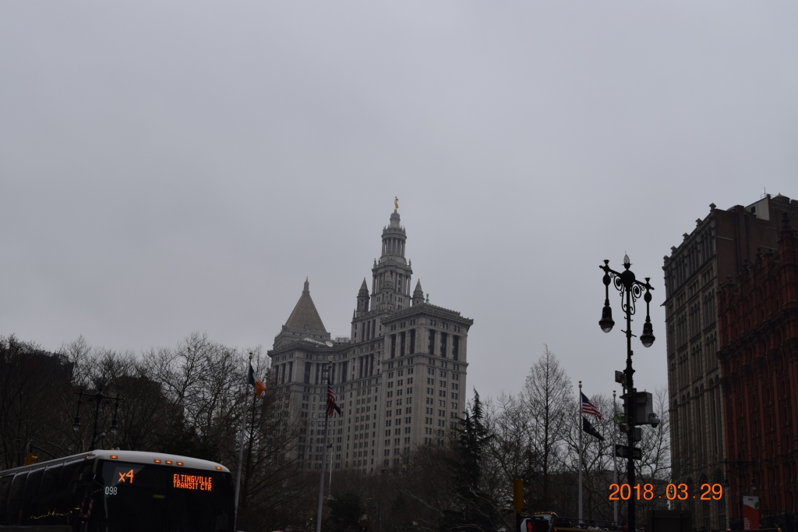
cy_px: 266
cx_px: 399
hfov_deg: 45.0
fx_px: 964
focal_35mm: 44
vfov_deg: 30.8
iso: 200
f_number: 8
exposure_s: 1/250
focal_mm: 29
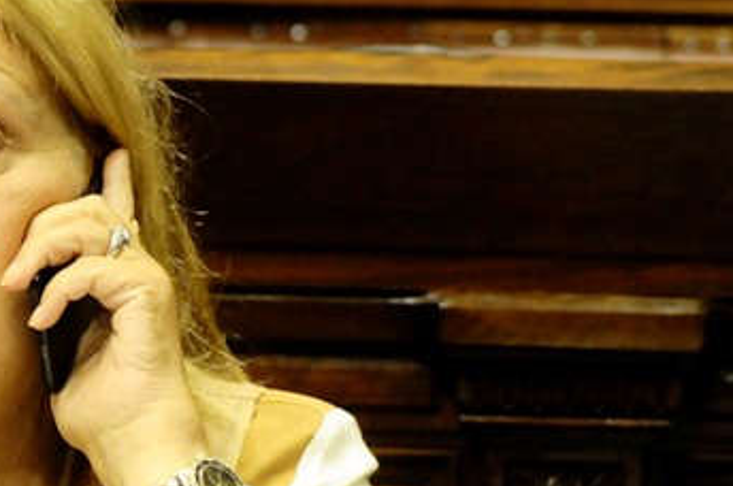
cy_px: 328
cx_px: -209
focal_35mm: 1310
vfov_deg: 1.0
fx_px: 26623
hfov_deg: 1.6
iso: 1000
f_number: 4.5
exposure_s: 1/50
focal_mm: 300
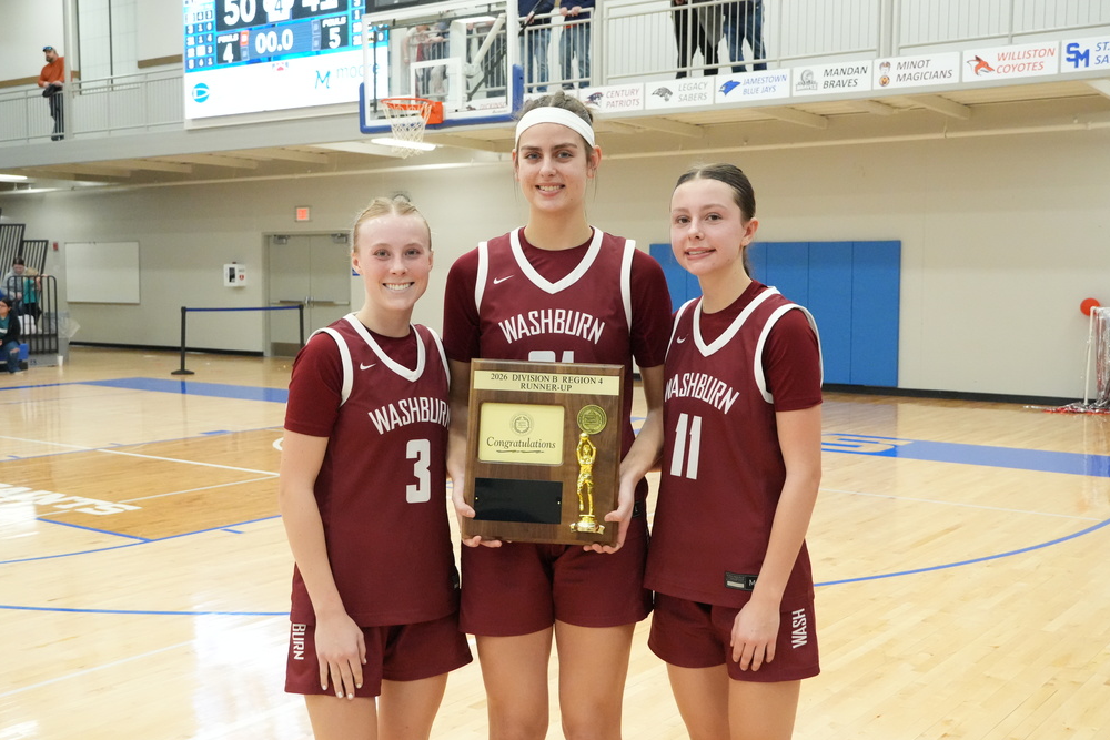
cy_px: 368
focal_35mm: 43
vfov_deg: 31.2
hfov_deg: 45.4
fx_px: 1326
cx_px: 555
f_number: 5
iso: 6400
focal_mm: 28
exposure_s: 1/400
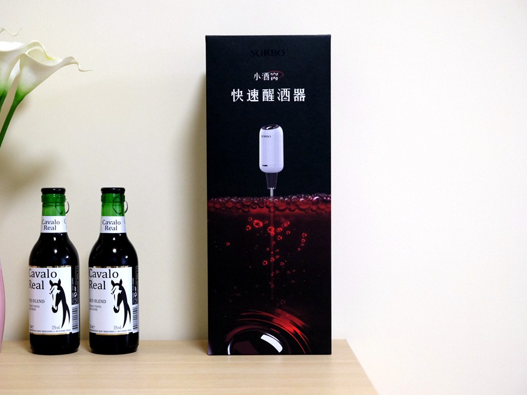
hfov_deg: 29.4
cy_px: 197
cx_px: 251
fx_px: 1005
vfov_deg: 22.3
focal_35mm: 66
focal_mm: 40.1
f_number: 2.8
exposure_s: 1/75
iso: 2500
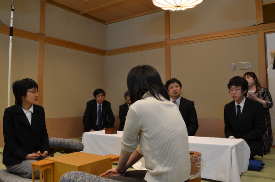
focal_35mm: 30
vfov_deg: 43.4
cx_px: 138
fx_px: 229
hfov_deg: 62.0
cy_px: 91
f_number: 8
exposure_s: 1/8
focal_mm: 20
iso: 400
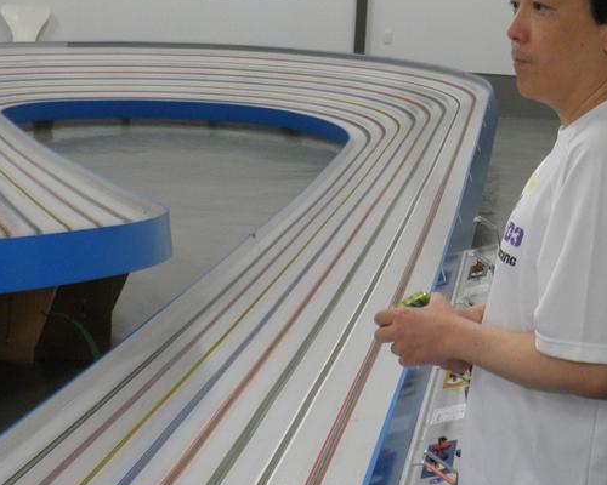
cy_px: 187
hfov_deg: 23.2
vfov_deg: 18.7
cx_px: 404
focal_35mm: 82
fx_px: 1473
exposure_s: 1/25
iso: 200
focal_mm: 7.3
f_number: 3.9
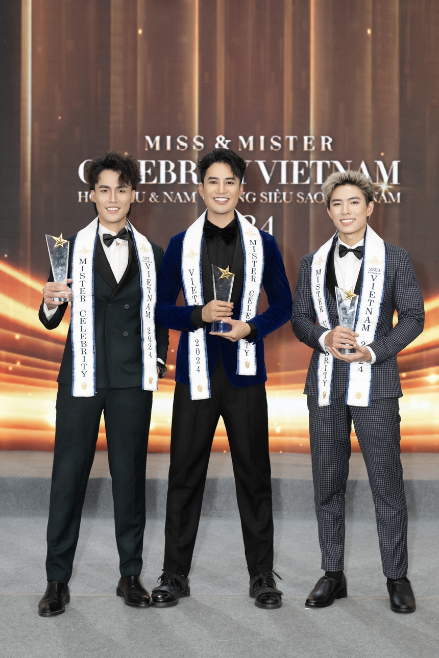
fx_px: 1006
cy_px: 329
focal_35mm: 55
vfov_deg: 36.2
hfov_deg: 24.6
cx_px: 220
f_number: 4.5
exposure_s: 1/100
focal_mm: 55
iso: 800
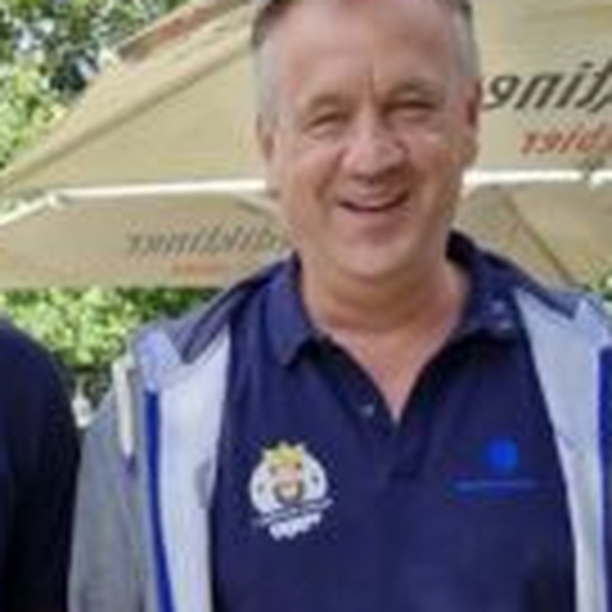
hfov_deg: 15.8
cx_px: -22
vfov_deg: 14.6
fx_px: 2160
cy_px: 1004
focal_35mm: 108
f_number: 1.8
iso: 50
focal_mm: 5.54
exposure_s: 1/558
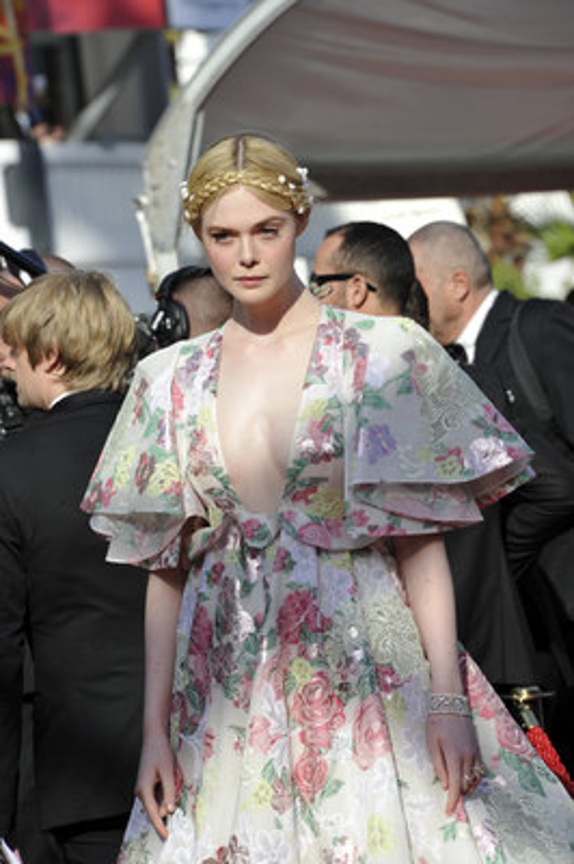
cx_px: 287
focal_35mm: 300
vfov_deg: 6.9
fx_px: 7187
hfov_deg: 4.6
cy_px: 432
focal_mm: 300
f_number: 13
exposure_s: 1/640
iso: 800
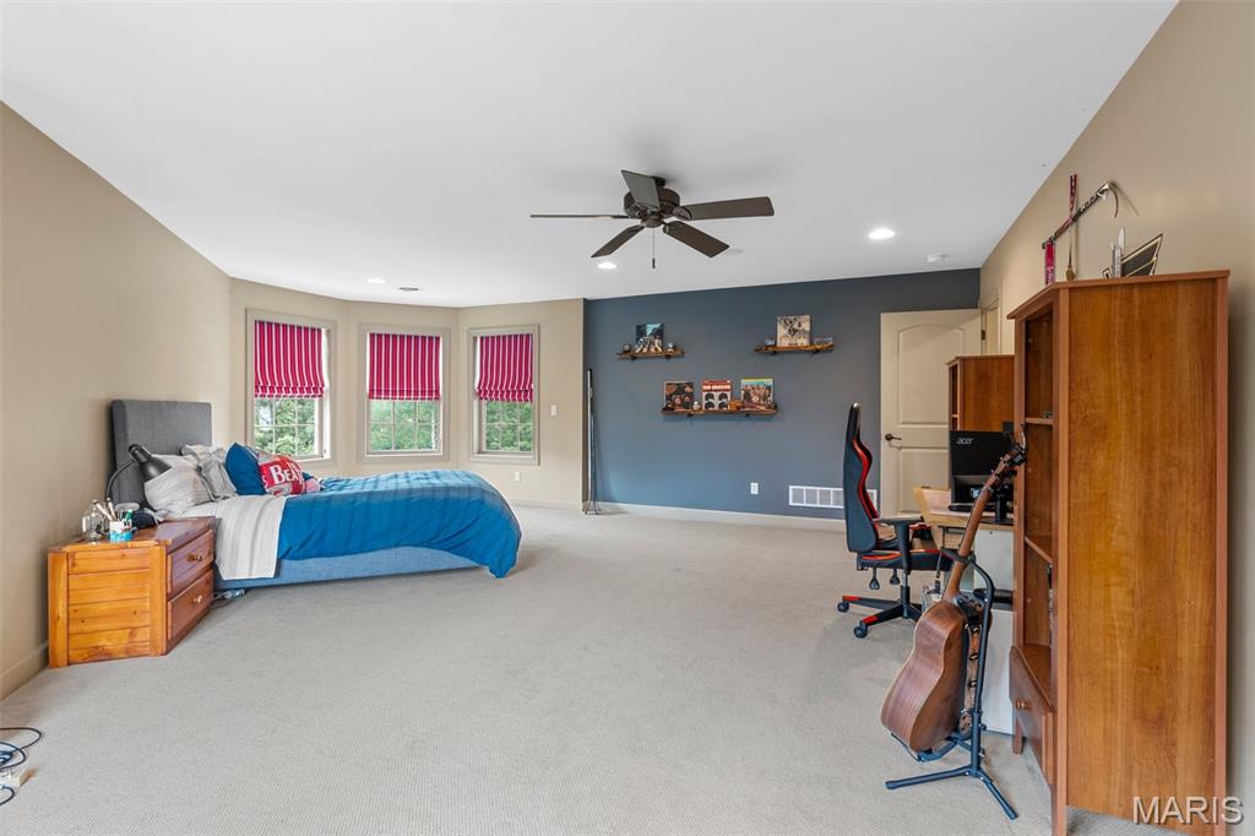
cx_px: 628
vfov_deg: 73.7
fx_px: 558
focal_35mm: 16
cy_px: 418
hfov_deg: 96.8
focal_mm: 16
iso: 400
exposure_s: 2.5
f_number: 8
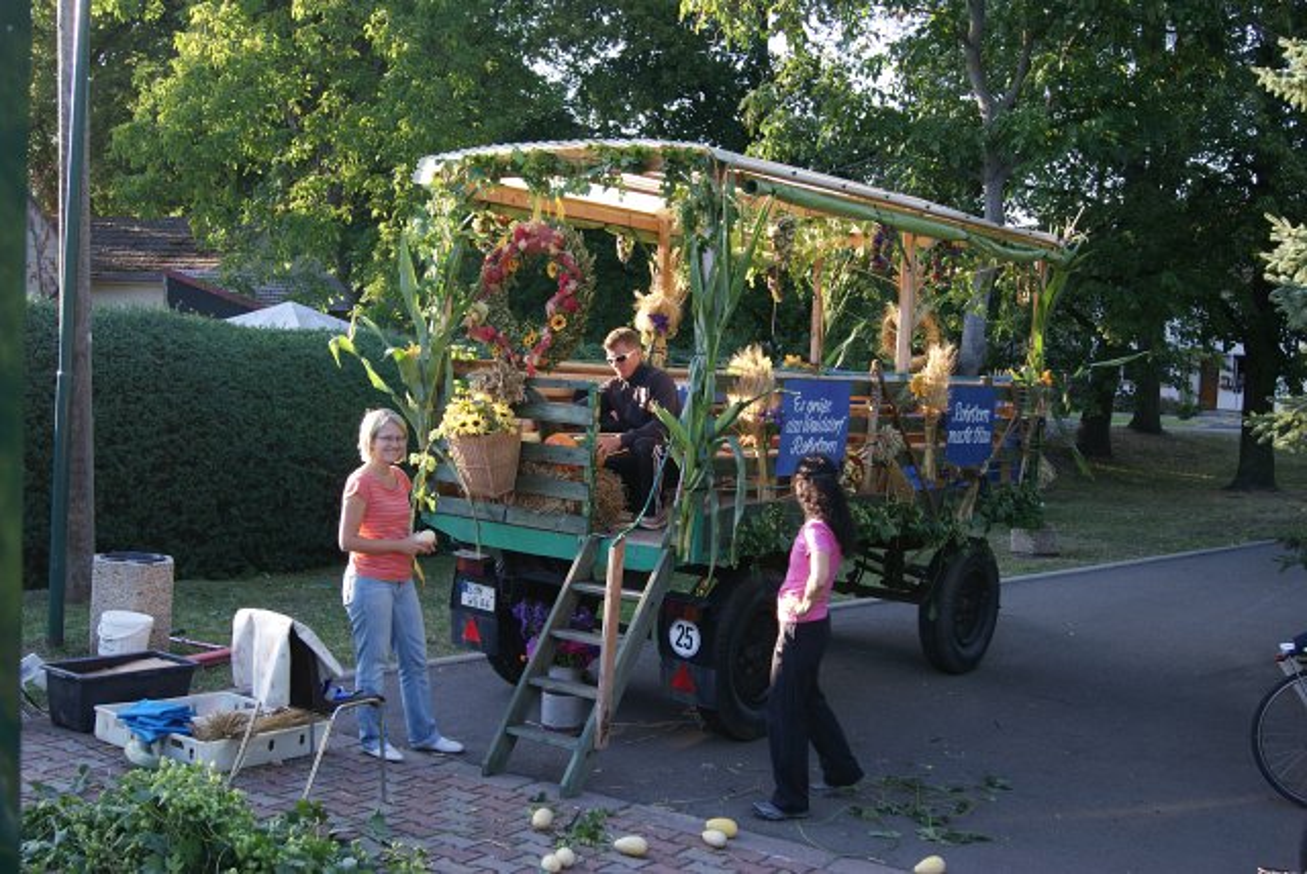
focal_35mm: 39
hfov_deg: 49.5
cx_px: 654
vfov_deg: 34.3
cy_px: 437
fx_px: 1417
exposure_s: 1/60
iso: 100
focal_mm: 26
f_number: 5
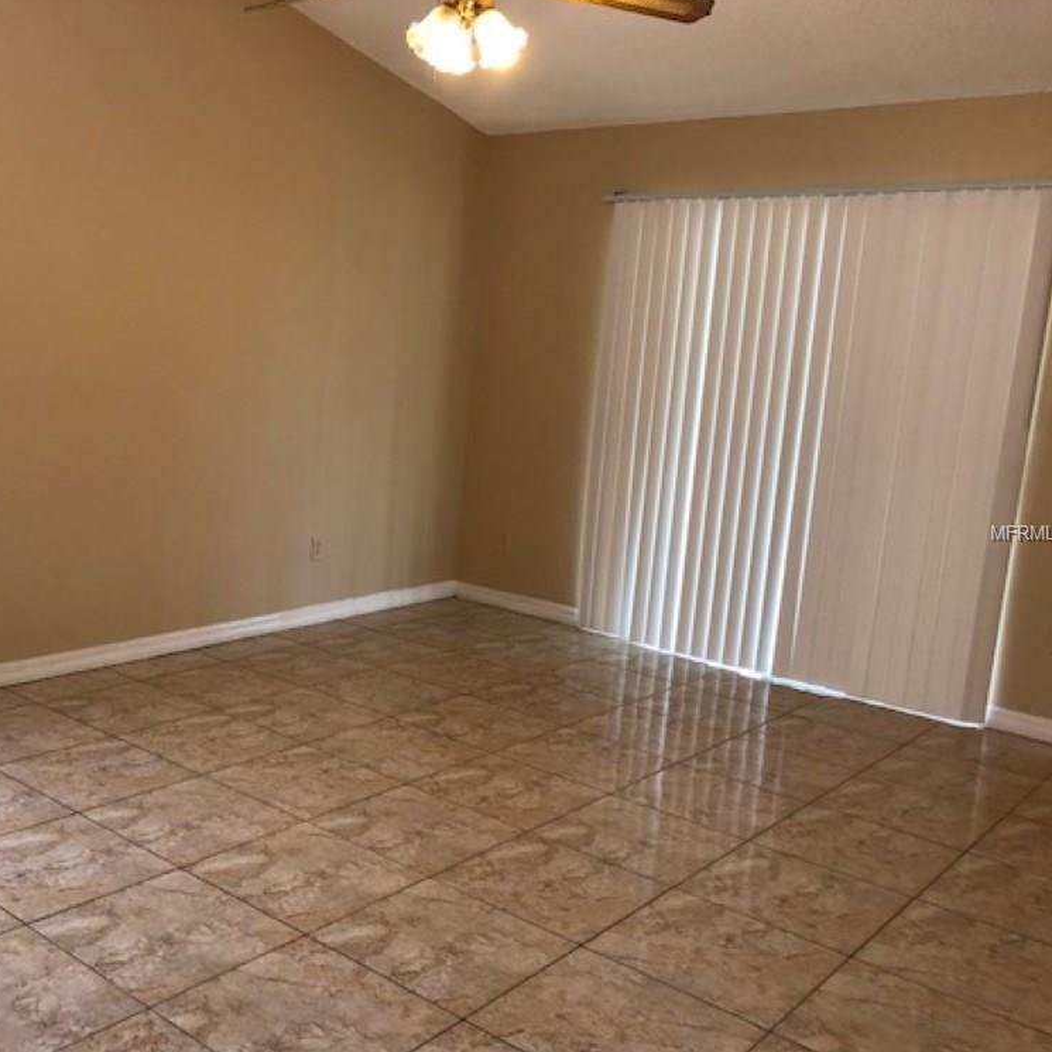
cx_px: 353
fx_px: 1169
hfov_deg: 47.7
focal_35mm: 34
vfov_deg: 48.4
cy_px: 534
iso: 40
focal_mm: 3.99
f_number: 1.8
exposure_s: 1/20
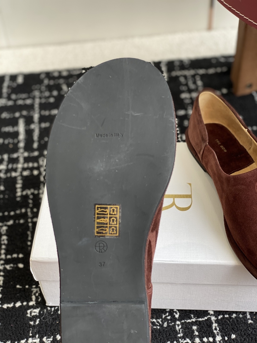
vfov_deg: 36.8
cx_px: 128
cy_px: 172
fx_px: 515
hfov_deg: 28.0
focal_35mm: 52
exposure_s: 1/127
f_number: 2
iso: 20
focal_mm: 6
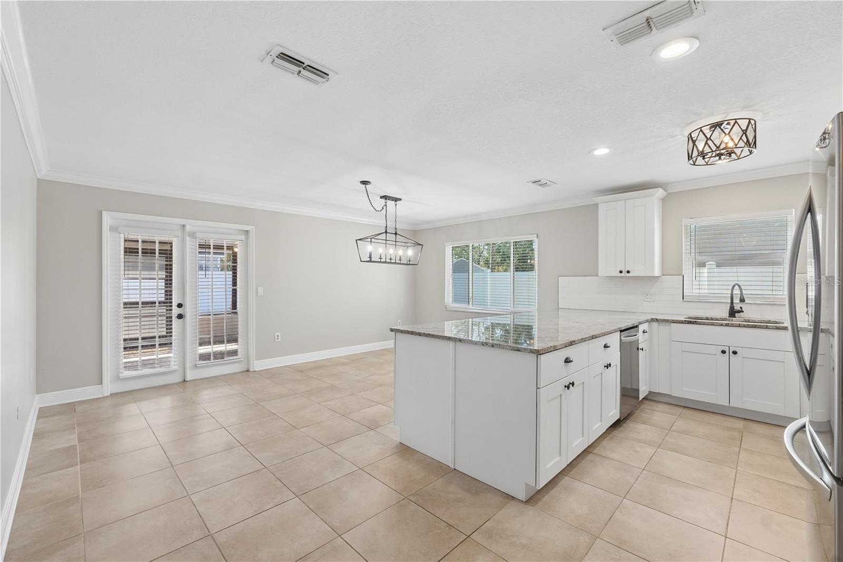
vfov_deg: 77.3
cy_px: 281
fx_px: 351
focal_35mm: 15
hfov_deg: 100.4
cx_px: 422
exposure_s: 1/40
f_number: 8
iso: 400
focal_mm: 10
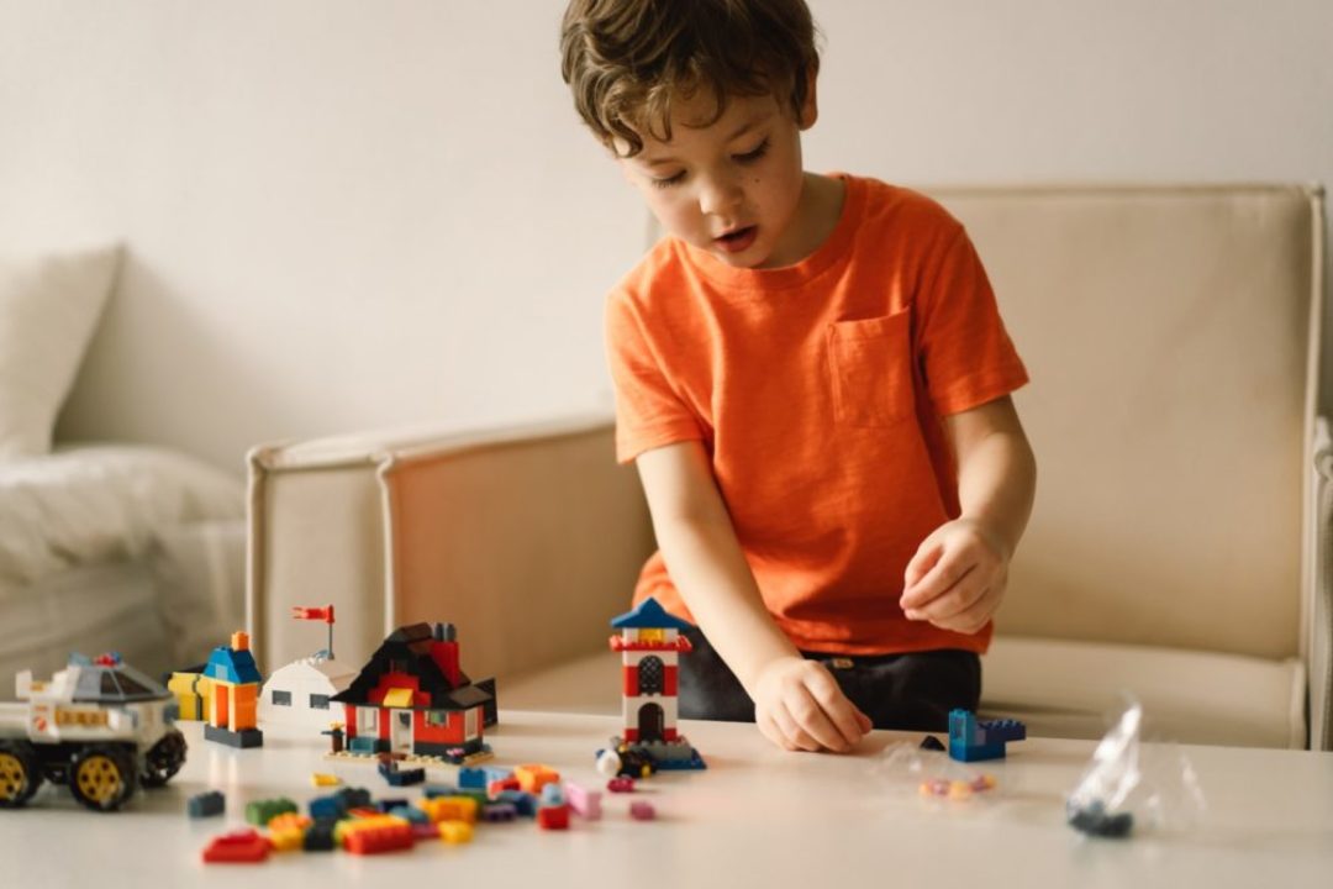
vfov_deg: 24.6
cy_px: 444
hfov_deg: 36.2
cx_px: 666
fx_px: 2036
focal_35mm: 55
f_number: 1.8
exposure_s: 1/125
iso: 200
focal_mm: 55
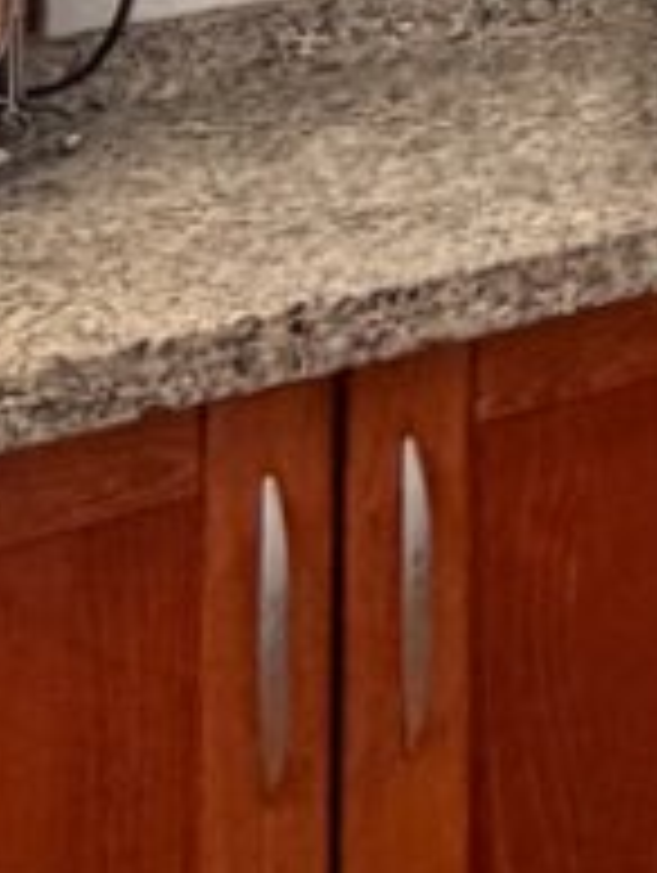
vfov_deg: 15.3
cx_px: 2171
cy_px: -774
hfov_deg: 9.5
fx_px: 2727
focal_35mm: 108
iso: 320
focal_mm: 2.22
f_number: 2.2
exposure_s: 1/85
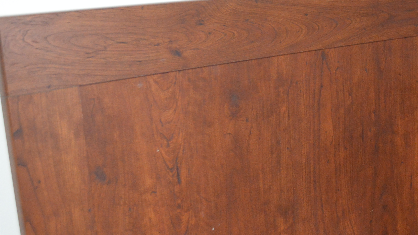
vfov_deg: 17.4
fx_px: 765
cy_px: 162
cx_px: 399
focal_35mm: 69
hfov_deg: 29.0
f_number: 3.8
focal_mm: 20
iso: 1800
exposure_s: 1/60
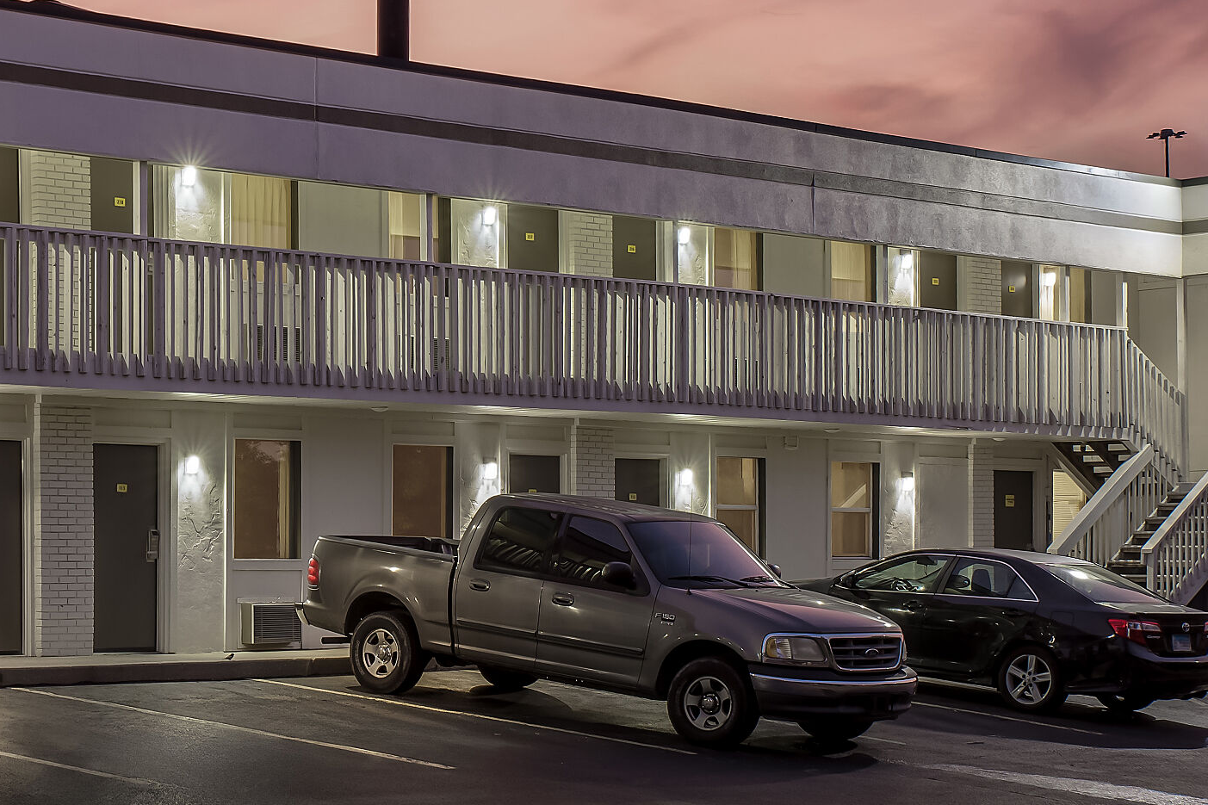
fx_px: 2583
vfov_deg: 17.4
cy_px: 62
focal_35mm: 77
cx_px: 137
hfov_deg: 25.6
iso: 100
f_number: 8
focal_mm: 36
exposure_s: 1/1.67
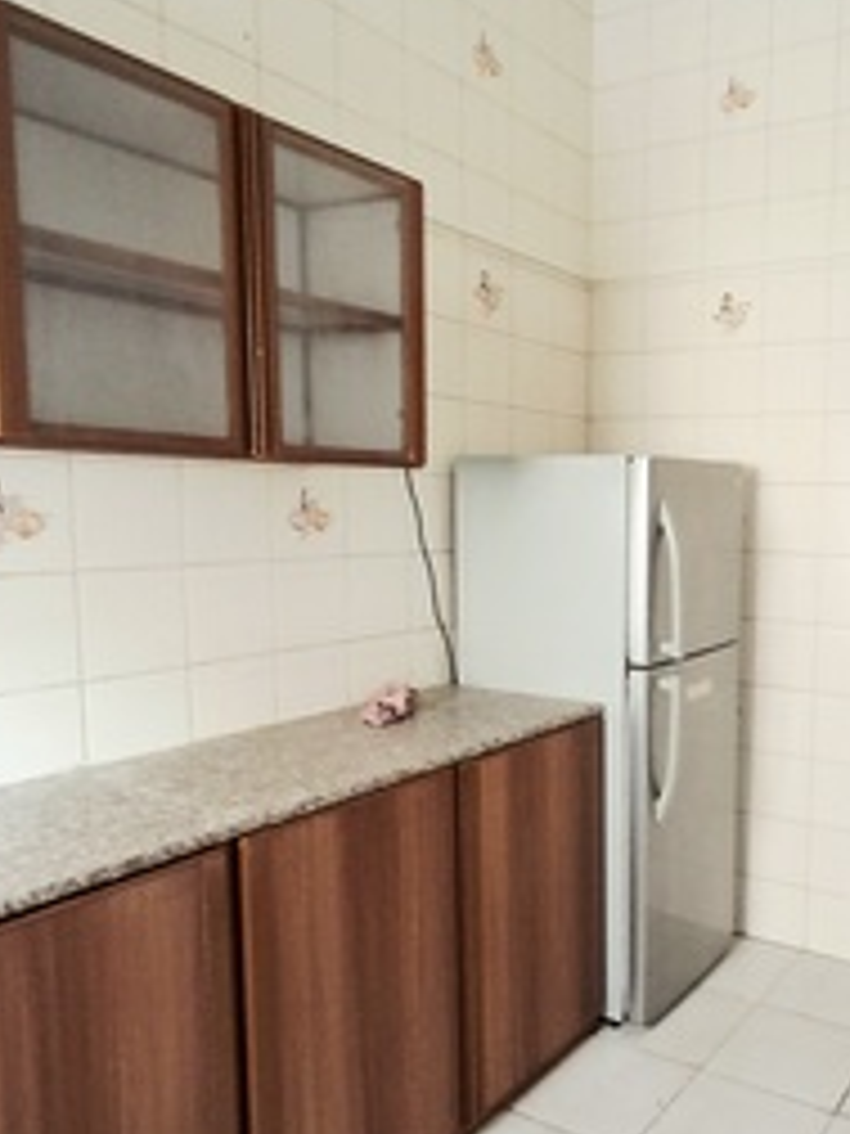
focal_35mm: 29
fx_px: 949
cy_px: 601
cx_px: 704
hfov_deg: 45.3
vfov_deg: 61.6
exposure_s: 1/40
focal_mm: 1.64
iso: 200
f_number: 2.2
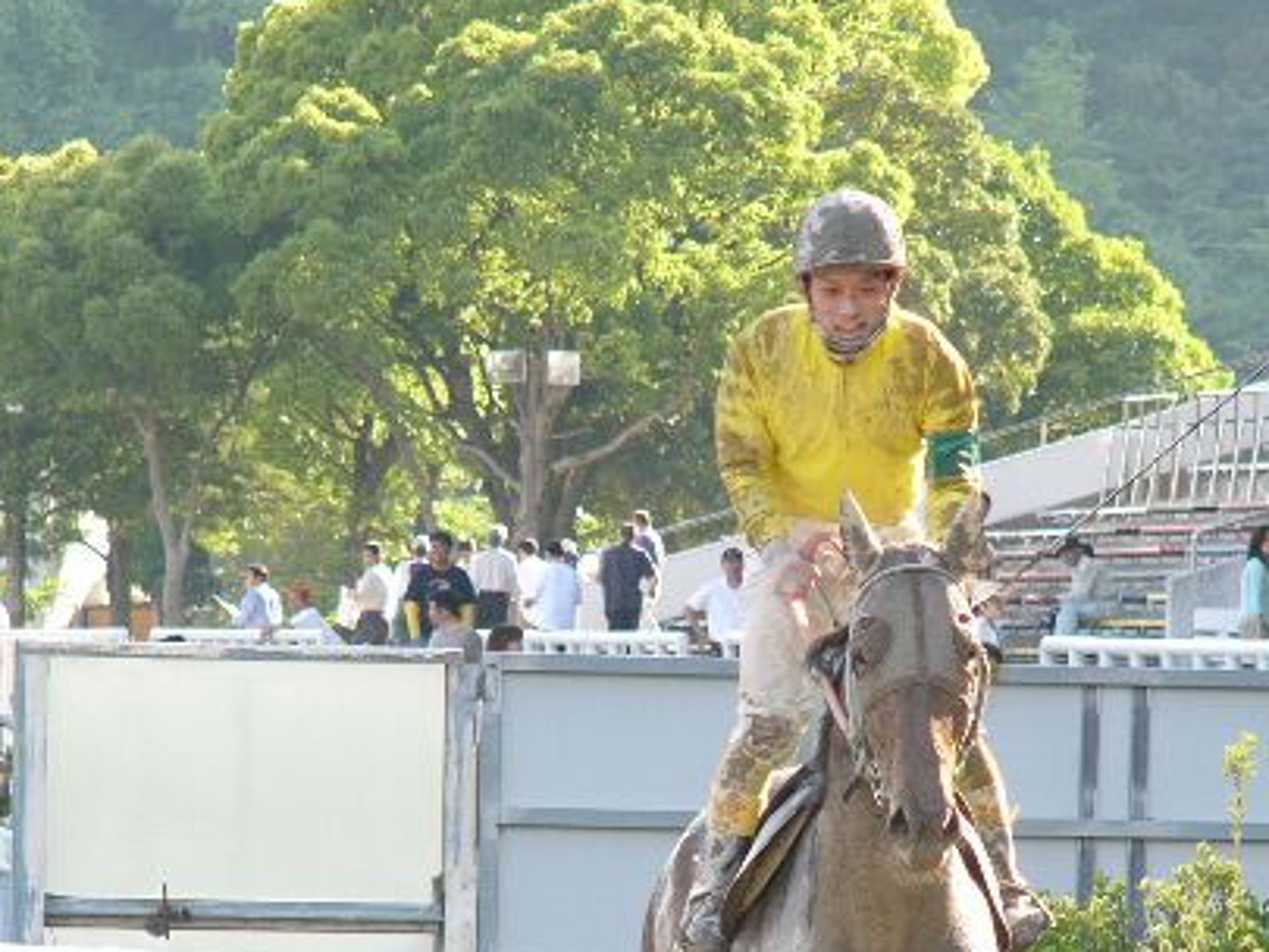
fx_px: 16685
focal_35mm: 455
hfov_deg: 4.4
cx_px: 771
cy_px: 714
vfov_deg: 3.3
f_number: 4
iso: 50
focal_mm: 47.9
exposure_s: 1/125
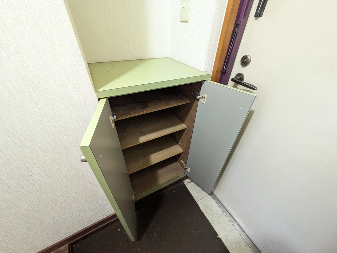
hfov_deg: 102.1
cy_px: 126
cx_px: 168
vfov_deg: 85.7
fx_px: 136
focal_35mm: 14
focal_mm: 1.83
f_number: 2.2
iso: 1535
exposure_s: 1/40
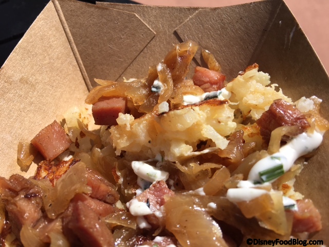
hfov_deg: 61.7
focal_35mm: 29
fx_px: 276
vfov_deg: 48.2
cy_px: 124
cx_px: 164
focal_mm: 4.15
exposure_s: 1/2331
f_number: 2.2
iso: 25
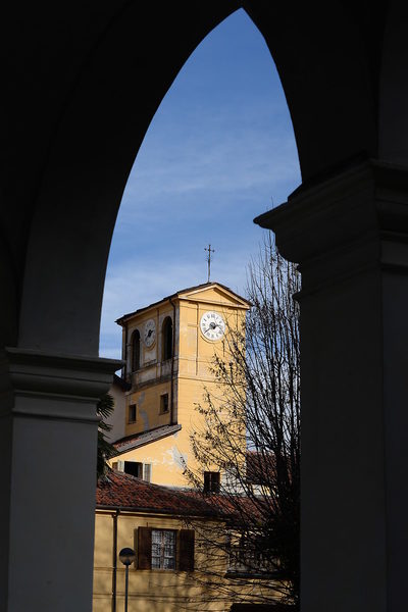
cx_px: 204
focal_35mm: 85
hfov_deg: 16.1
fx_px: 1445
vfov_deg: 23.9
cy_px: 306
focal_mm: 85
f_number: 11
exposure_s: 1/500
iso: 400
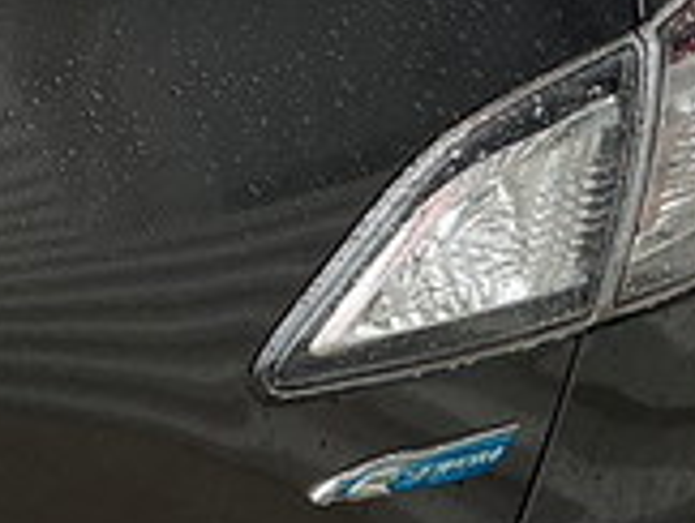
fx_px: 3680
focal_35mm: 183
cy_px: 240
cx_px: -480
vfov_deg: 8.1
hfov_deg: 10.3
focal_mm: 3
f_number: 1.8
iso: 16
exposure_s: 1/120
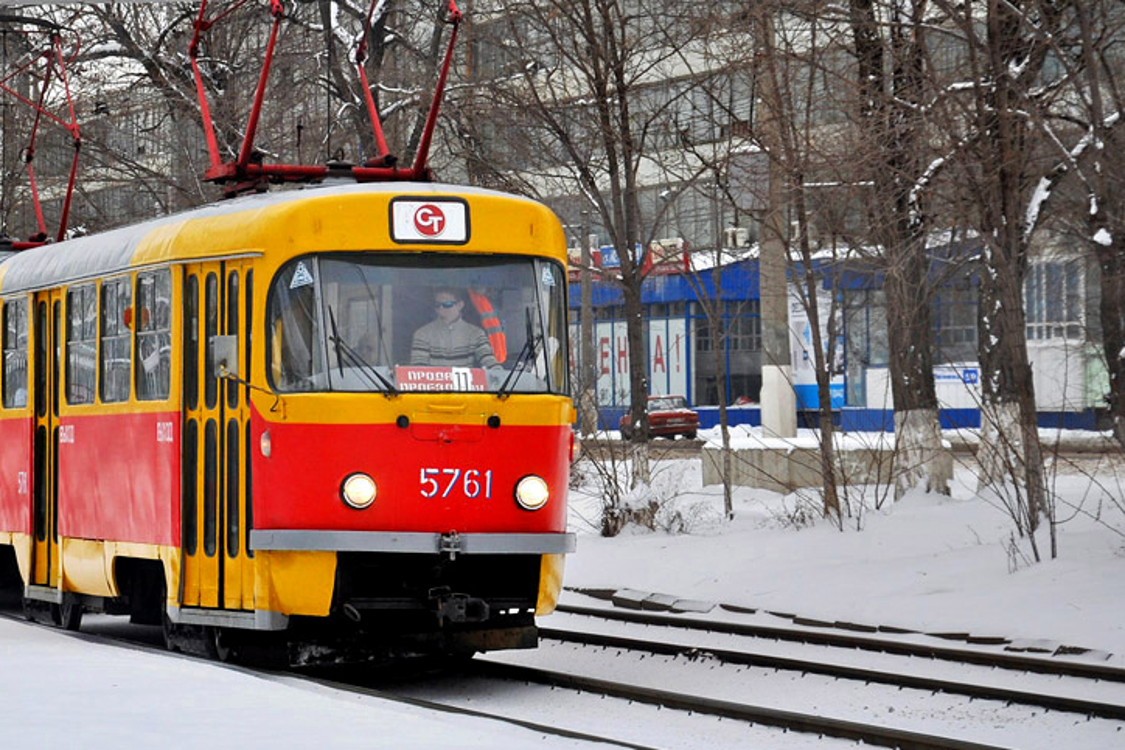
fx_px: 4813
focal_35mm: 154
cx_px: 269
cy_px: 221
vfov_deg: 8.9
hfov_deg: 13.3
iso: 200
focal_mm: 62
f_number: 7.1
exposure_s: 1/400
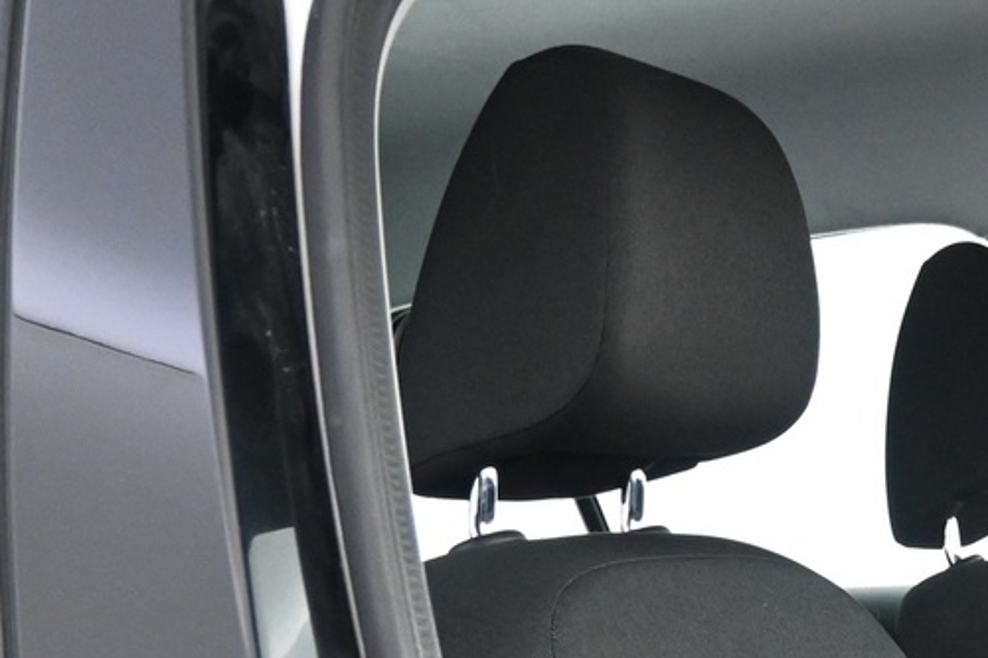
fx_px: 2267
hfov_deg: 22.2
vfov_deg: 15.0
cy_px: 1065
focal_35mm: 83
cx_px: 1257
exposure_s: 1/30
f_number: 3.5
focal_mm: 17
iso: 2500
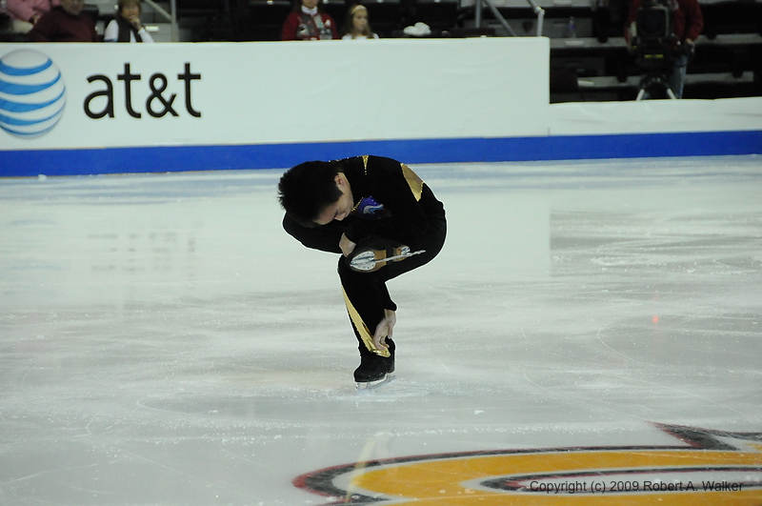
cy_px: 253
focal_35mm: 195
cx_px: 381
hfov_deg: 10.6
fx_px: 4122
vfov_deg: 7.0
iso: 3200
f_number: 5.6
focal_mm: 130
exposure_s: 1/1250
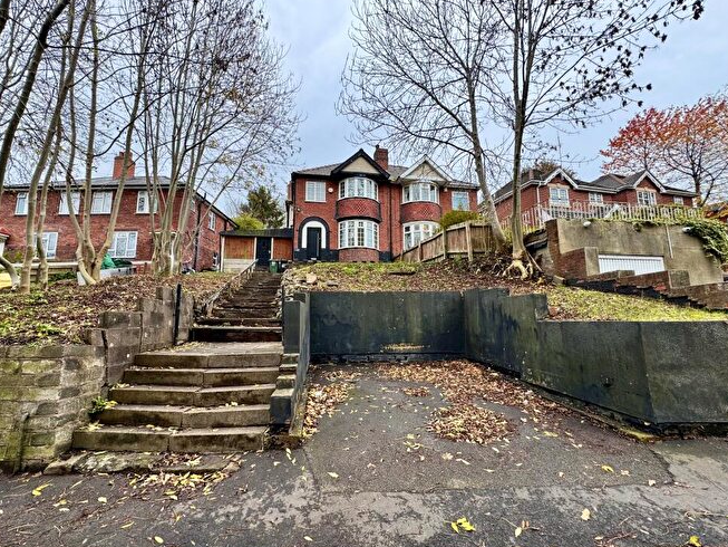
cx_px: 349
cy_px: 279
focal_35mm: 15
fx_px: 316
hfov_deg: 98.1
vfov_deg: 81.8
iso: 40
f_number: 2.2
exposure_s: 1/105
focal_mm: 2.22
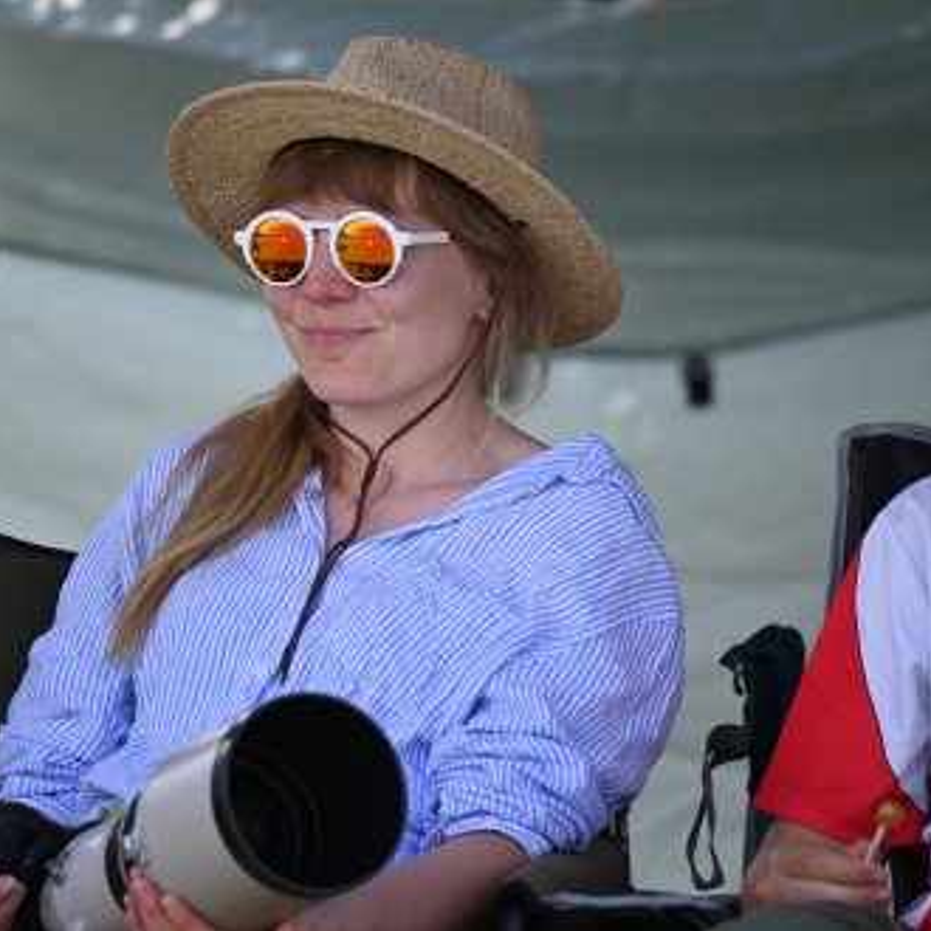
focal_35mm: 513
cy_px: 466
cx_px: 374
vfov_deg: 3.4
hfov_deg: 3.4
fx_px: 15610
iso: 500
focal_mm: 400
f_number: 6.3
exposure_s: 1/800
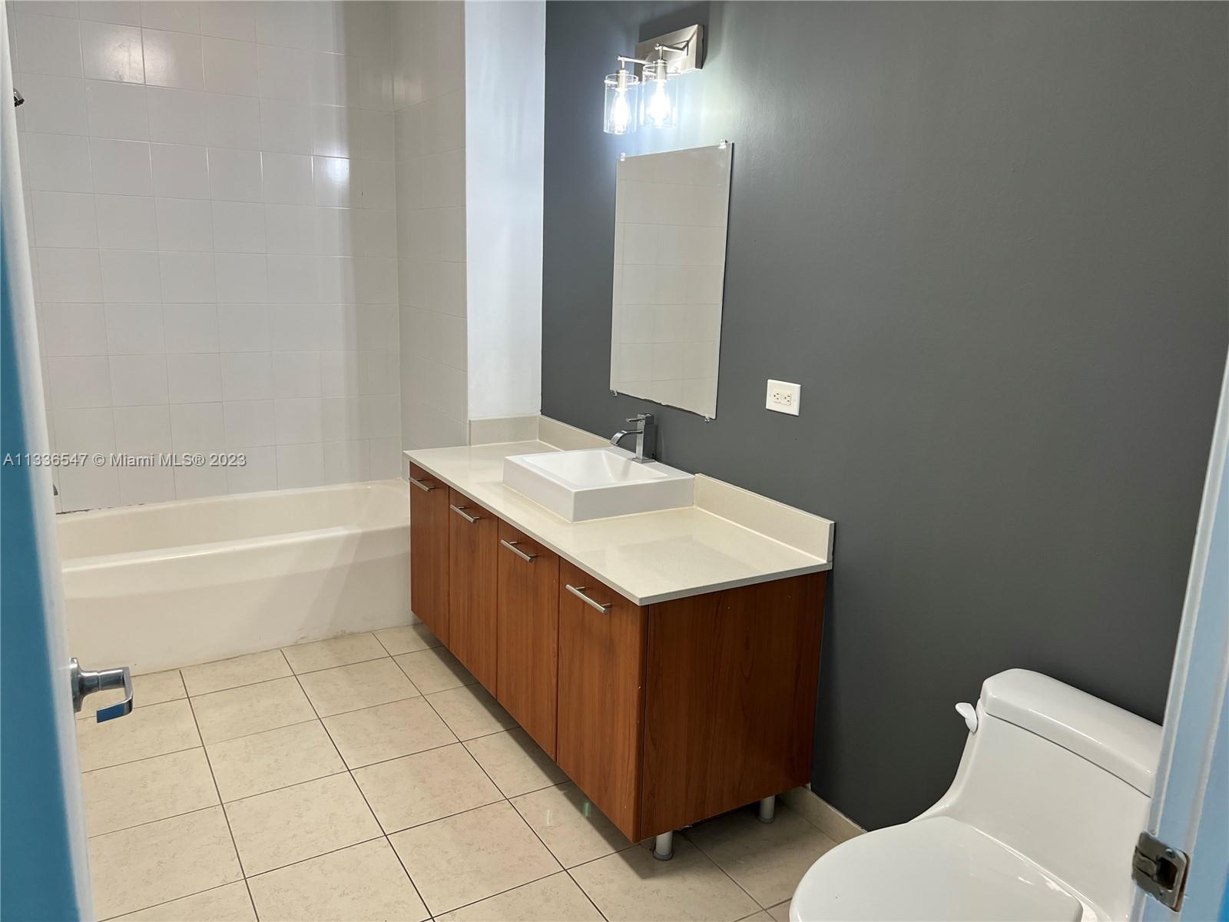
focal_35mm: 26
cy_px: 461
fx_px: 923
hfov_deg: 67.3
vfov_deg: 53.1
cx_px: 614
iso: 125
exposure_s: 1/120
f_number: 1.5
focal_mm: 5.7
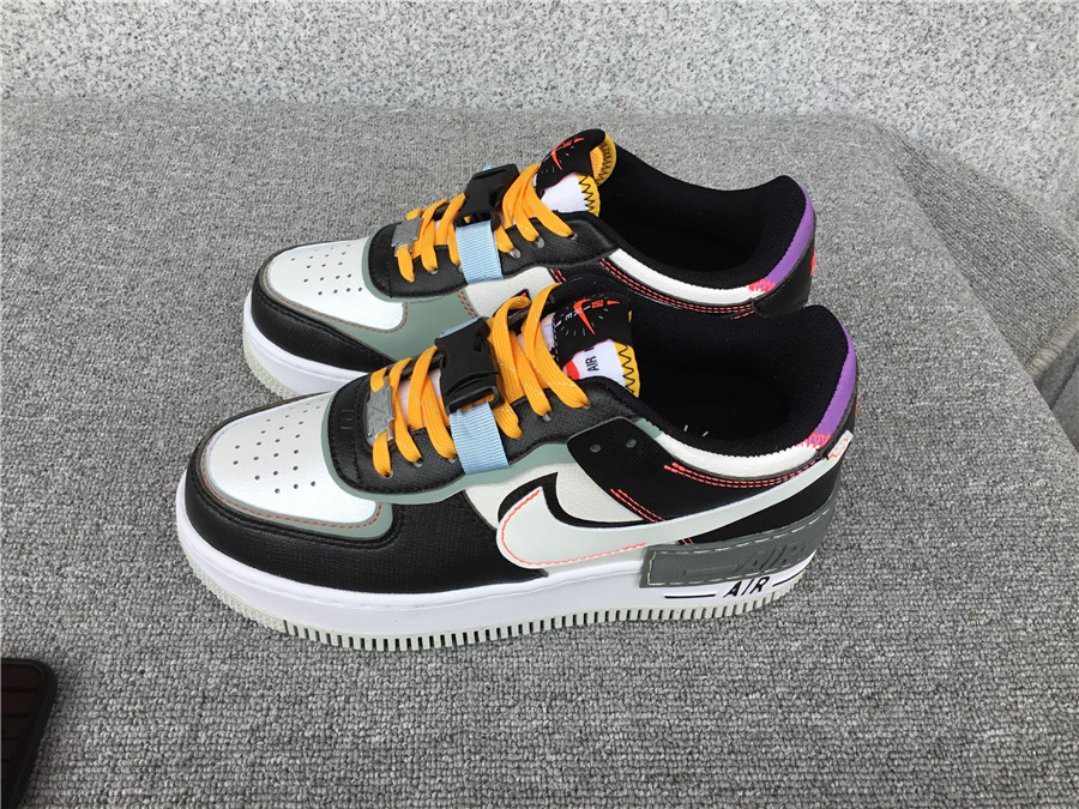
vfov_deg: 45.4
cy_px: 404
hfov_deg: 58.4
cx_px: 540
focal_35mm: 31
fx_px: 966
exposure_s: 1/272
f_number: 2.4
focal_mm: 3.3
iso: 25
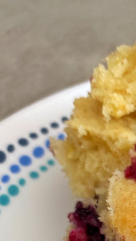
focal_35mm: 81
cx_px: 217
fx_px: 519
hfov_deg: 13.8
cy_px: 323
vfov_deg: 23.0
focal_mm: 4.25
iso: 40
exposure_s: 1/121
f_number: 1.8
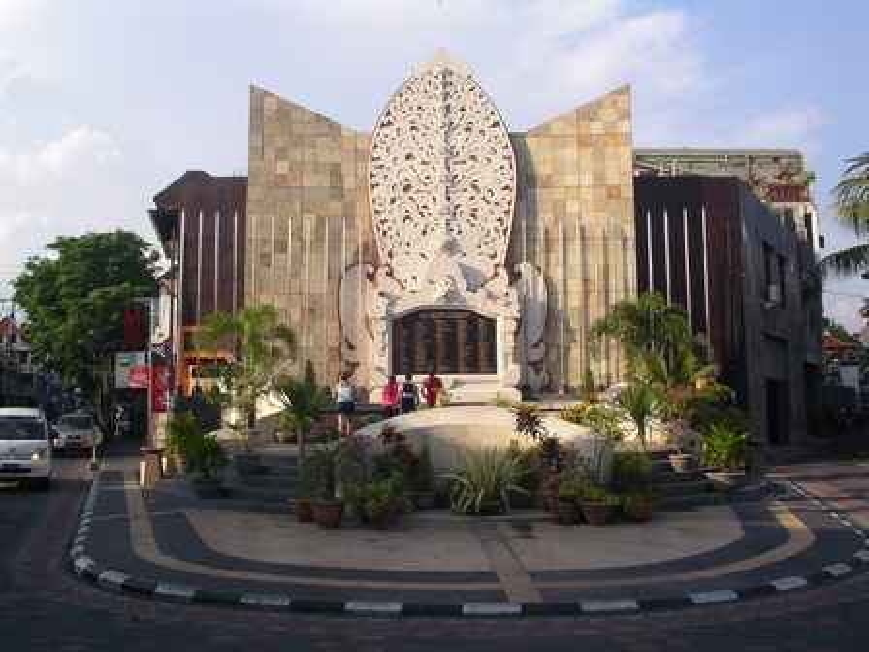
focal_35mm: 37
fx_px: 929
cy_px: 326
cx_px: 434
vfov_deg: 38.7
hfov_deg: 50.1
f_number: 6.9
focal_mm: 5.7
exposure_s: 1/100
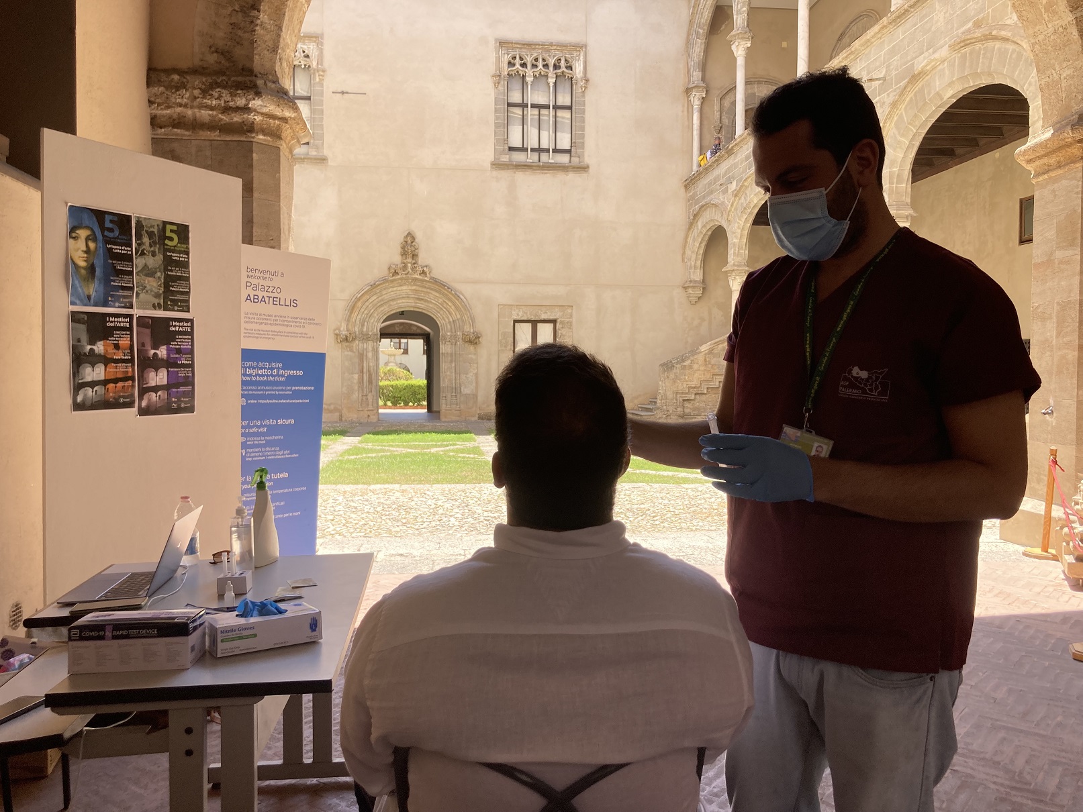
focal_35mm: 28
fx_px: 876
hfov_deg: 63.4
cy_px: 406
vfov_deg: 49.8
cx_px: 542
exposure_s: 1/224
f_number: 1.8
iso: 20
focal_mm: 3.99
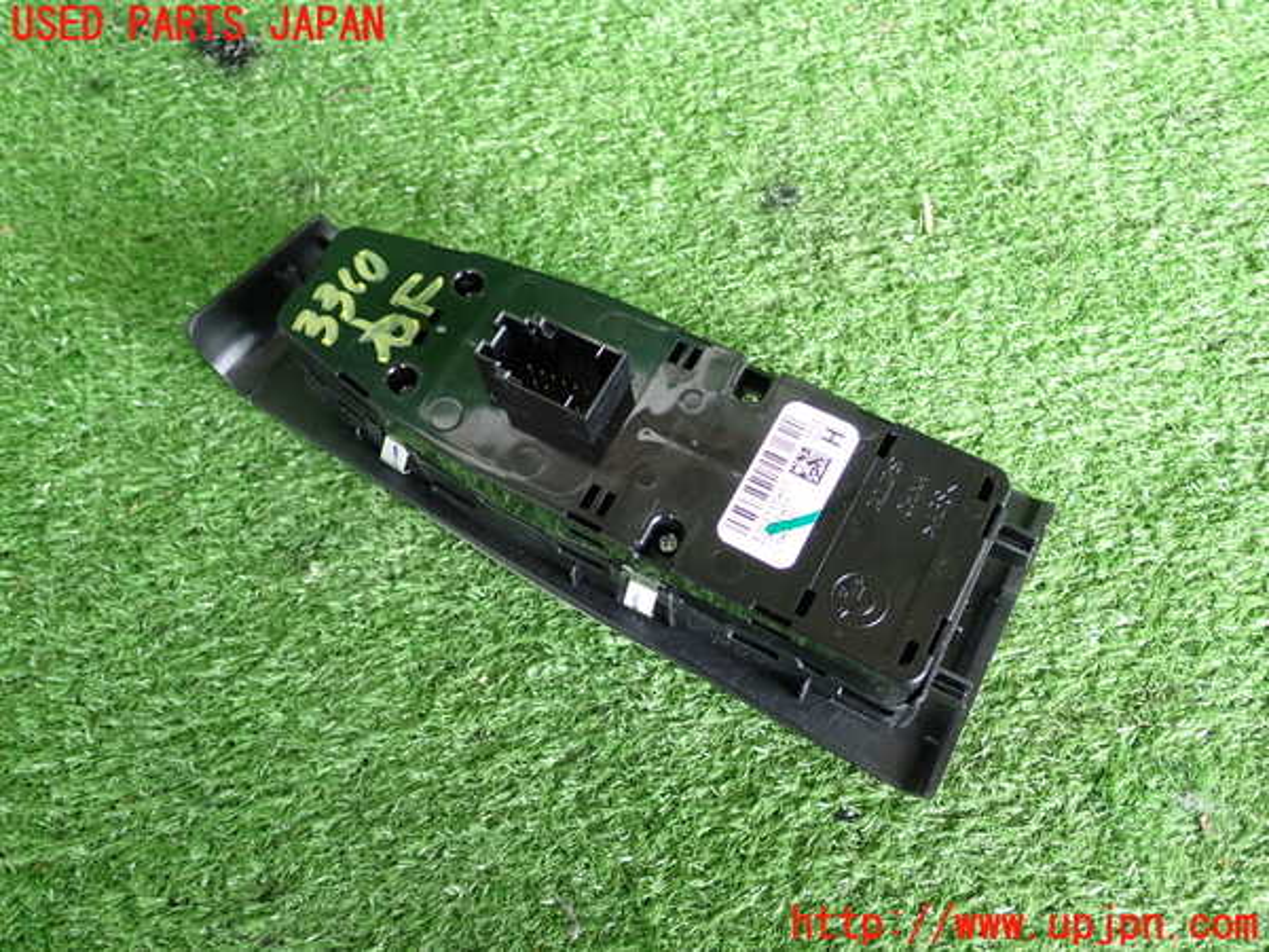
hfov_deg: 56.8
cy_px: 476
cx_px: 634
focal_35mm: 32
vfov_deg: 44.2
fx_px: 1173
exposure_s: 1/40
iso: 200
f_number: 2.4
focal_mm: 5.79
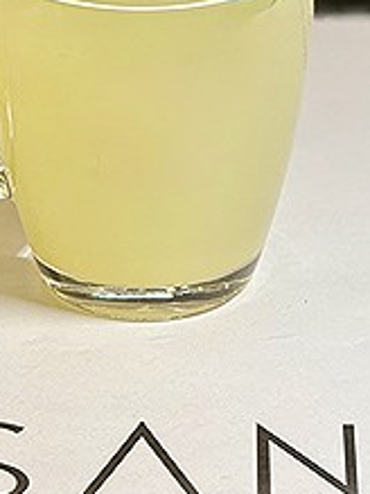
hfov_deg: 4.5
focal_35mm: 329
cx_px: 133
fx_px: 4693
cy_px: -88
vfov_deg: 6.0
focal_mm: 15.66
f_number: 2.8
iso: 160
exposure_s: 1/50
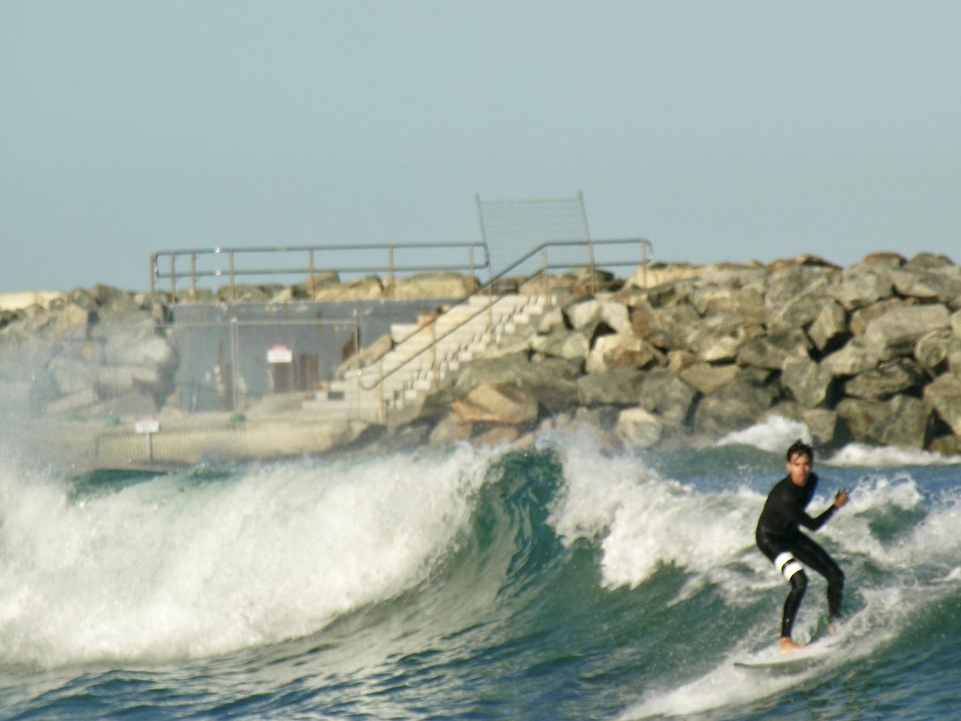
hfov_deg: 4.4
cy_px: 435
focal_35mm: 454
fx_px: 12605
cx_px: 582
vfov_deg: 3.3
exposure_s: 1/285
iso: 50
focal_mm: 89
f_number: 6.6
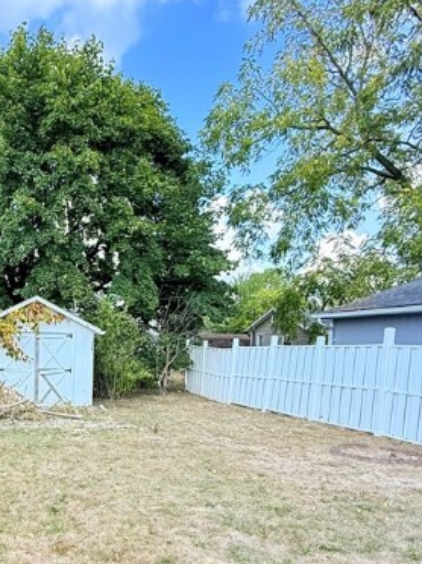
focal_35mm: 29
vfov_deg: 60.1
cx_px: 23
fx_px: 472
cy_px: 379
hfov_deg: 43.0
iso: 64
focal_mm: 2.22
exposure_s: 1/545
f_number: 2.2
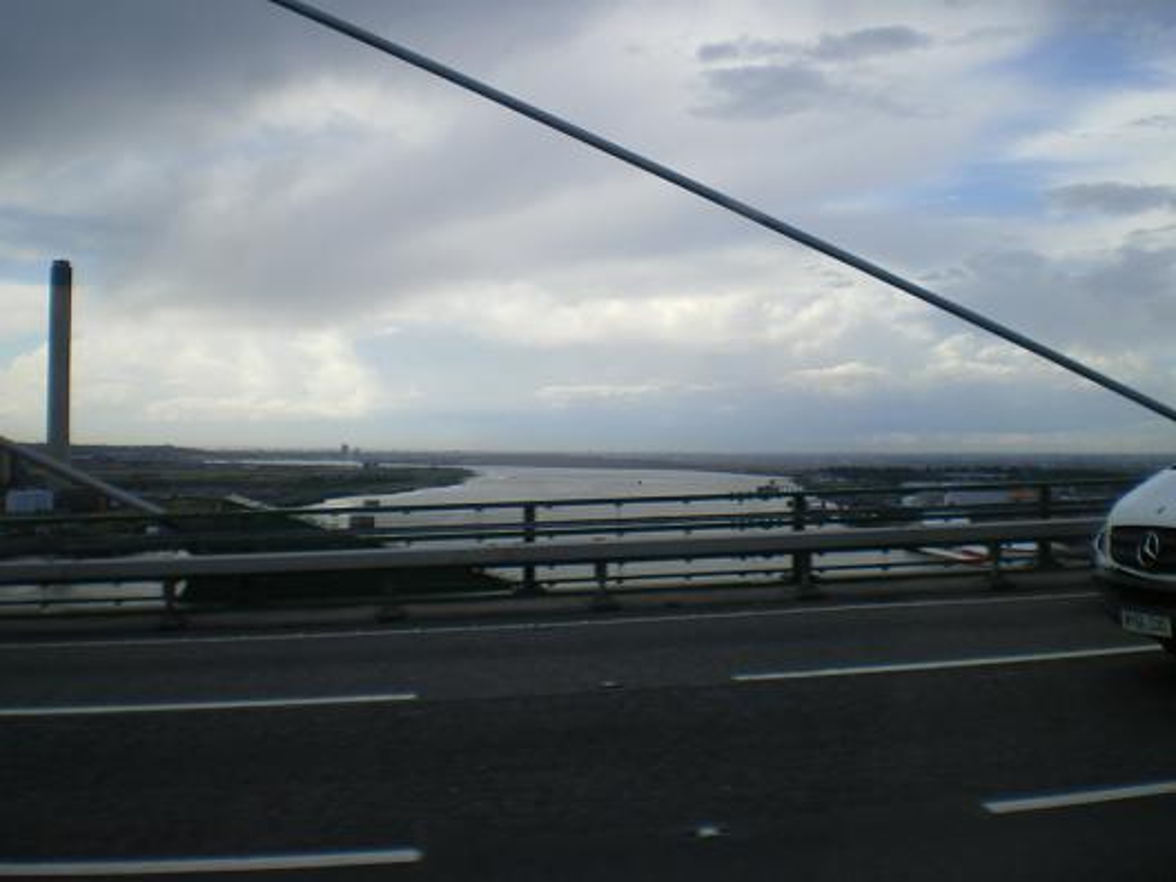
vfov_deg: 37.7
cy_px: 441
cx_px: 588
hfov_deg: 49.0
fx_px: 1291
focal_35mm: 38
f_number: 4.6
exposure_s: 1/320
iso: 64
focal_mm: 6.3
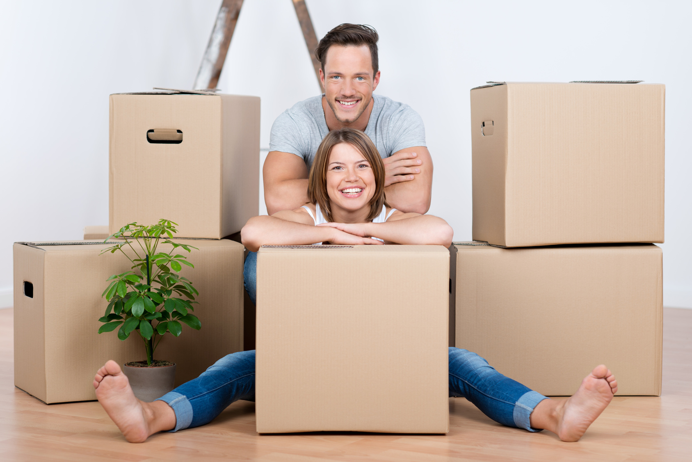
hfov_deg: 23.9
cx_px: 346
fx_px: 1634
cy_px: 231
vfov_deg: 16.1
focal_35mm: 85
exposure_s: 1/200
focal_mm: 85
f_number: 2.8
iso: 100
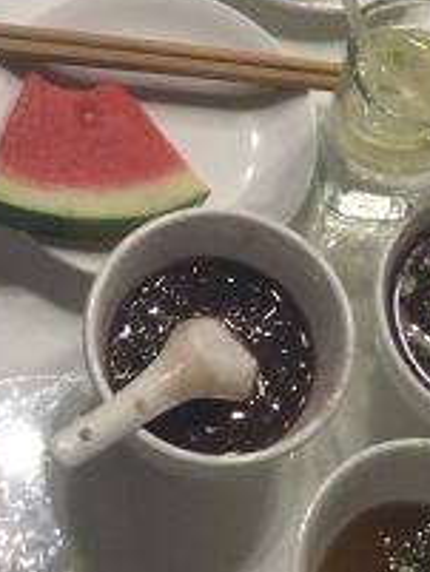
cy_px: -344
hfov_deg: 14.4
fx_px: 1671
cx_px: 437
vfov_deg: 17.1
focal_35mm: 101
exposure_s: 1/17
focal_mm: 4.15
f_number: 2.2
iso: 80
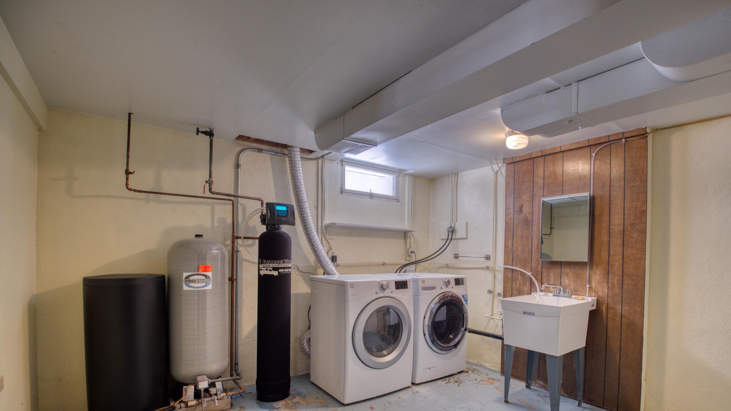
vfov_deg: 63.1
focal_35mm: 17
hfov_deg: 95.8
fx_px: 330
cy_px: 254
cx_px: 391
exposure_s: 1/1.6
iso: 800
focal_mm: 10
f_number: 4
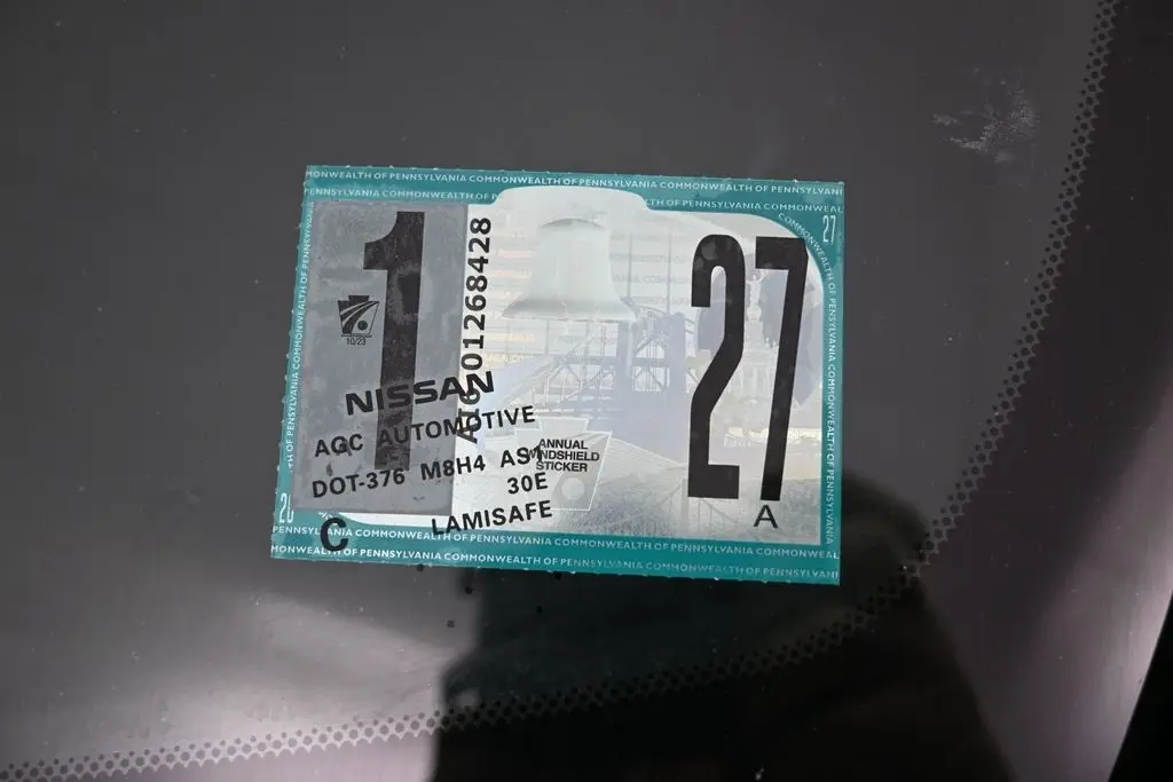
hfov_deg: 52.2
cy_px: 391
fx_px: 1198
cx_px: 586
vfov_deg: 36.2
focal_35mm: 37
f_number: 4.2
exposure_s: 1/250
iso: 400
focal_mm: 24.5
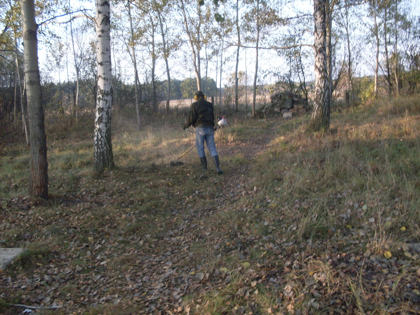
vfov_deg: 37.7
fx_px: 461
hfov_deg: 49.0
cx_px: 210
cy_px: 158
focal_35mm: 38
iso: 80
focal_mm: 6.3
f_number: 2.8
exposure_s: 1/125
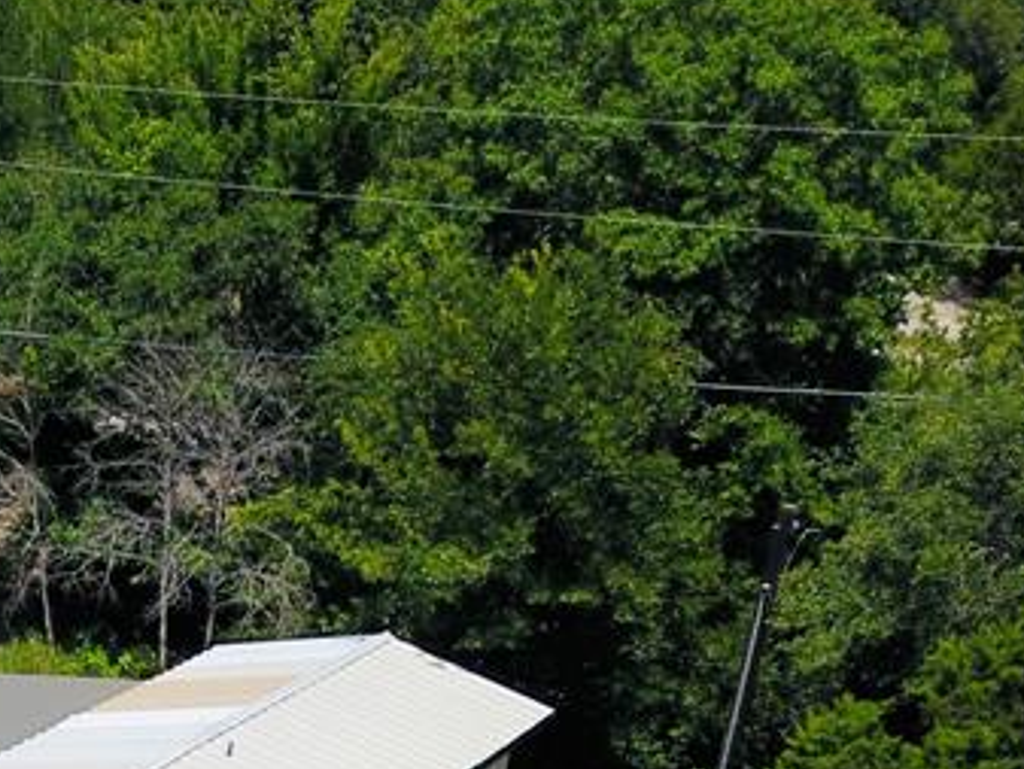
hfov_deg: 22.3
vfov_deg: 17.0
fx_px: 2338
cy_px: 1125
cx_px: -292
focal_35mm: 79
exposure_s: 1/1996
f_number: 2.2
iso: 100
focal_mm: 4.73
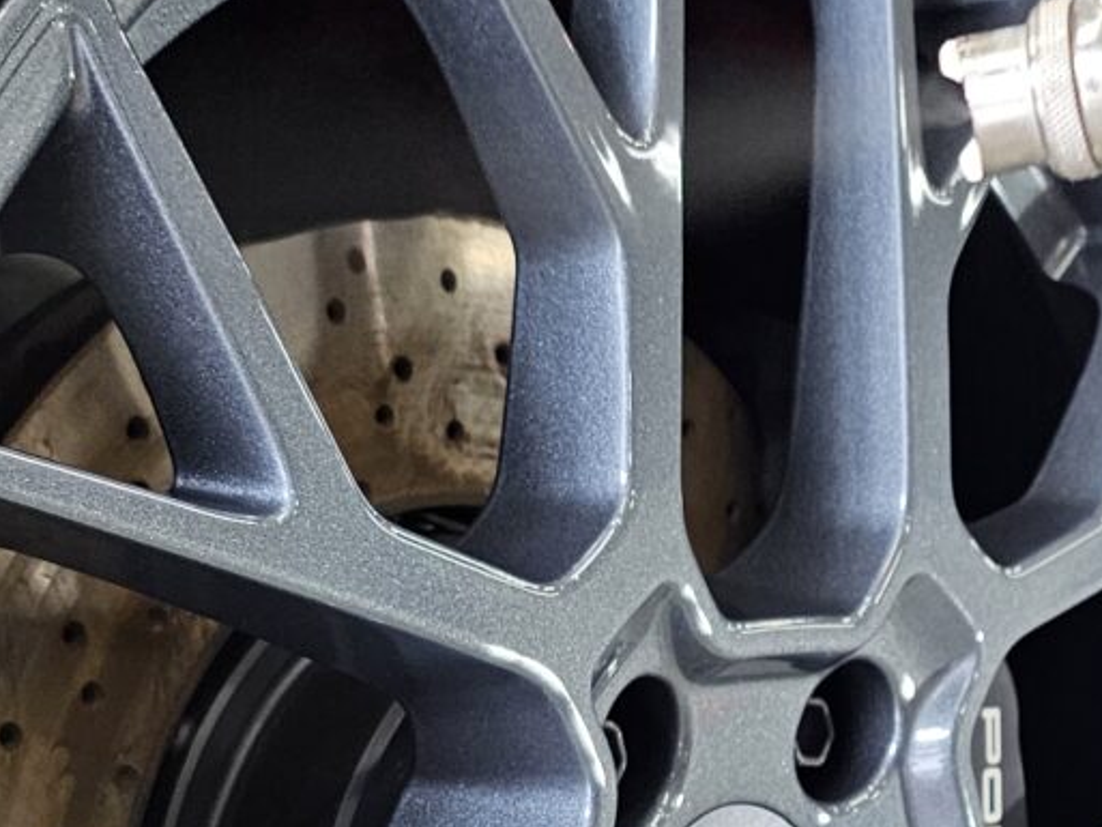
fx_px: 2738
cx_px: 954
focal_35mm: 86
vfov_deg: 16.7
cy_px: 883
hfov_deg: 22.3
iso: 200
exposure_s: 1/180
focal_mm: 6.3
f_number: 1.7
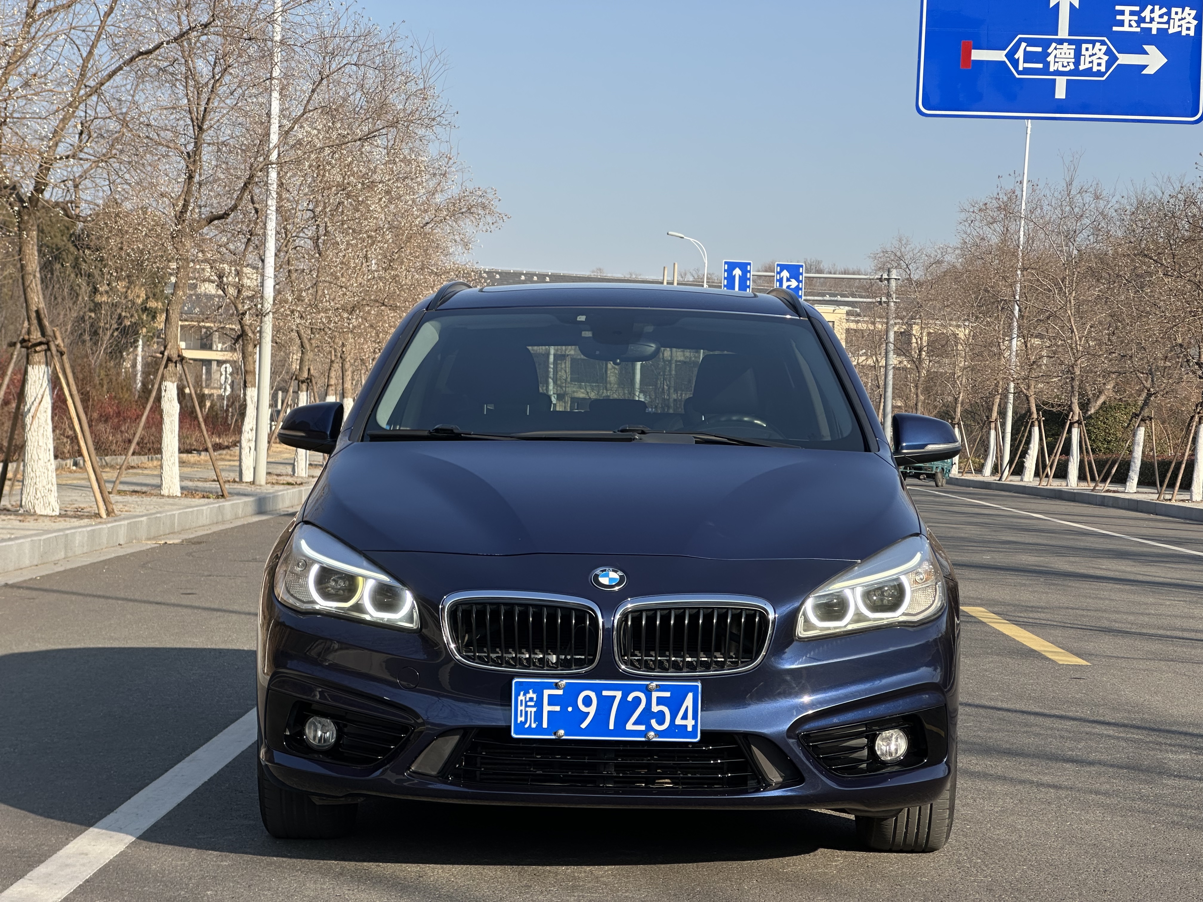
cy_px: 451
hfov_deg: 25.3
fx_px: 2676
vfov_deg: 19.1
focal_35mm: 77
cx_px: 602
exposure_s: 1/438
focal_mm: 9
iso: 32
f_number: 2.8
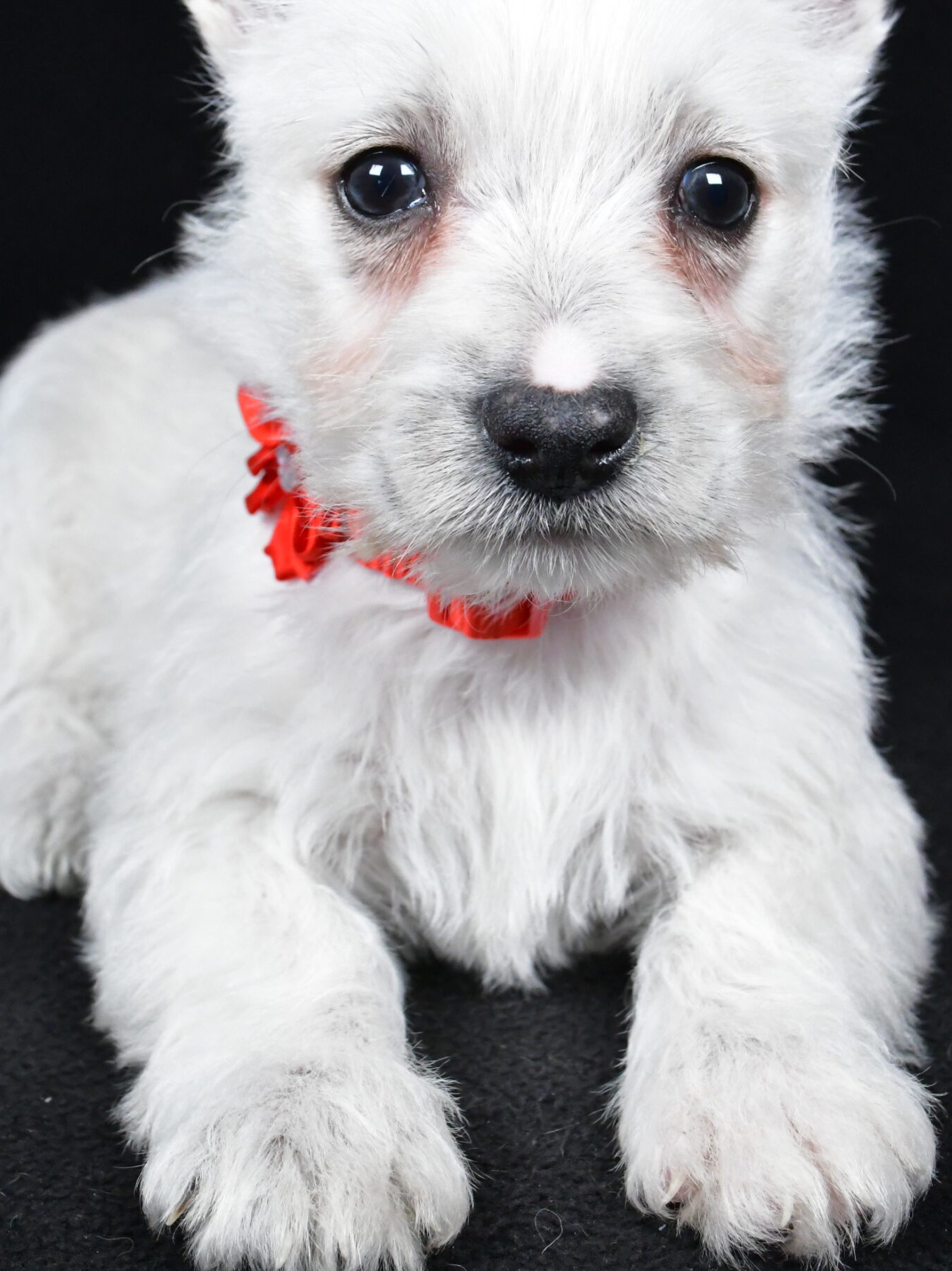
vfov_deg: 33.6
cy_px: 482
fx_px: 2091
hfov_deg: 25.6
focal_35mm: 57
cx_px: 432
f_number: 9
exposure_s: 1/800
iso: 6400
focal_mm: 28
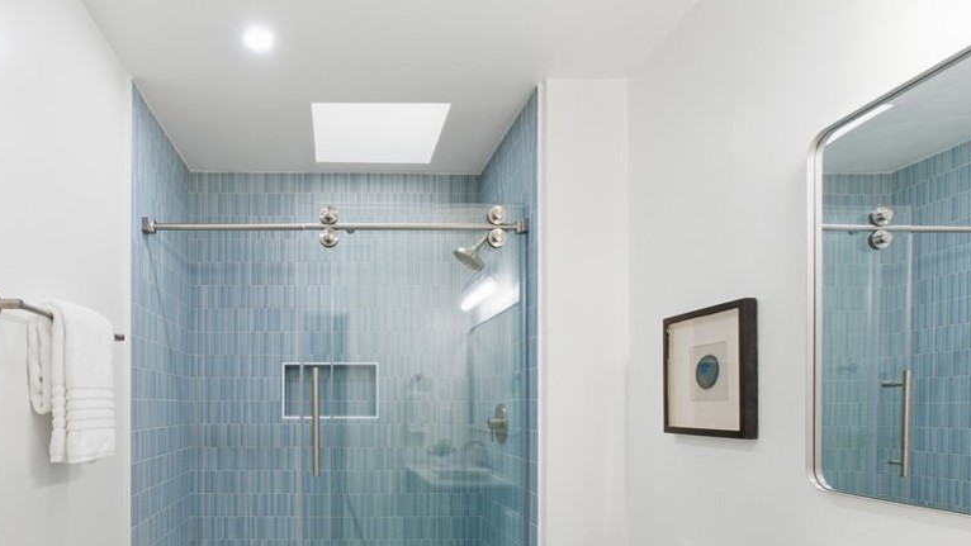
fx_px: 541
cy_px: 422
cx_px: 350
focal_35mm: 21
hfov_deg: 81.9
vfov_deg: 50.9
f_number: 9
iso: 800
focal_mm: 10
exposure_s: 1/50
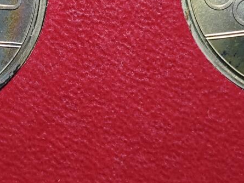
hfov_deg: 12.8
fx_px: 1086
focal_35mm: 154
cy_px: 36
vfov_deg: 9.6
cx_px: 110
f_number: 1.6
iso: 200
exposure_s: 1/62.2
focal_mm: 5.84
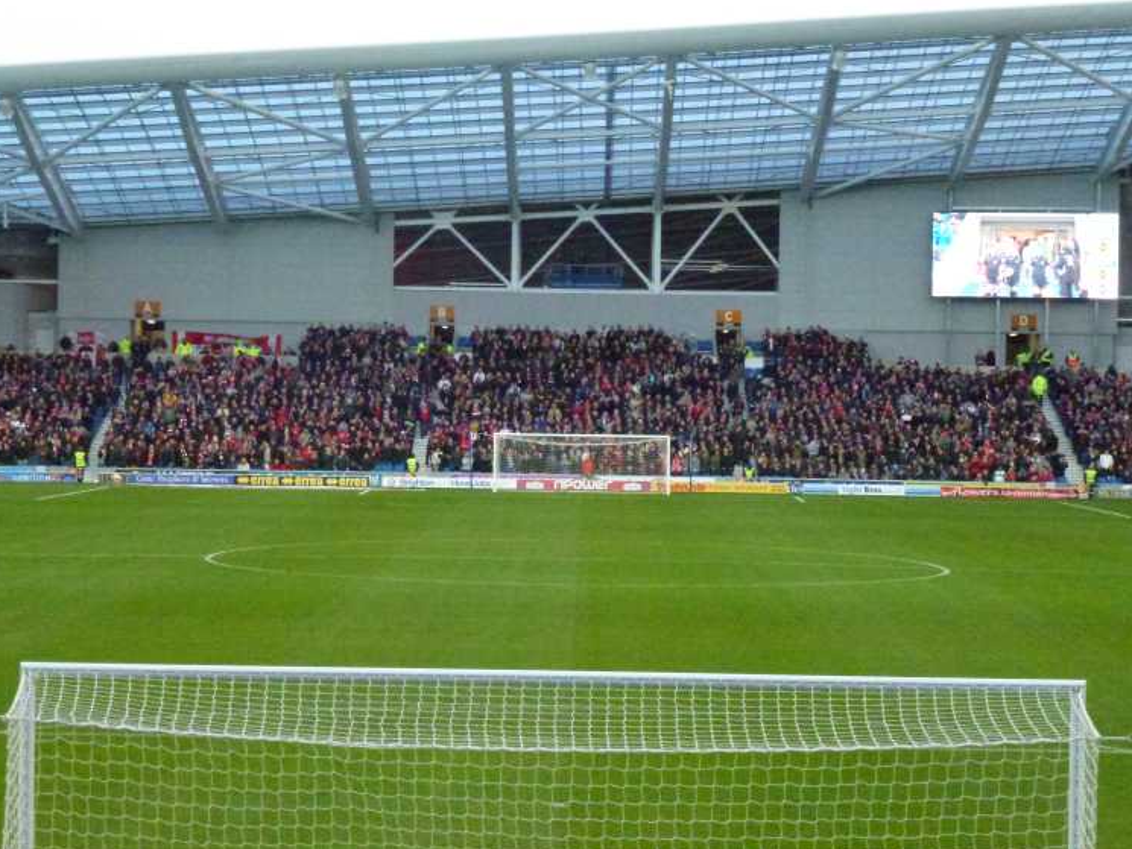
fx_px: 2878
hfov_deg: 22.3
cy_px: 401
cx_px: 552
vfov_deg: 16.8
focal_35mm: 88
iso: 1600
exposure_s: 1/400
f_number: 4.8
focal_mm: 14.8
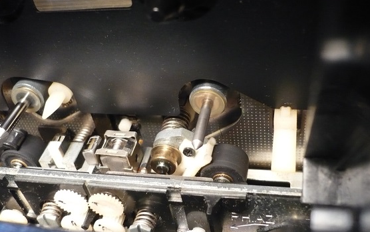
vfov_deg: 31.3
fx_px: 414
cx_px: 193
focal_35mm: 41
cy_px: 112
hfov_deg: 48.2
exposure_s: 1/13
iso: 400
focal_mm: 5.8
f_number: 2.8
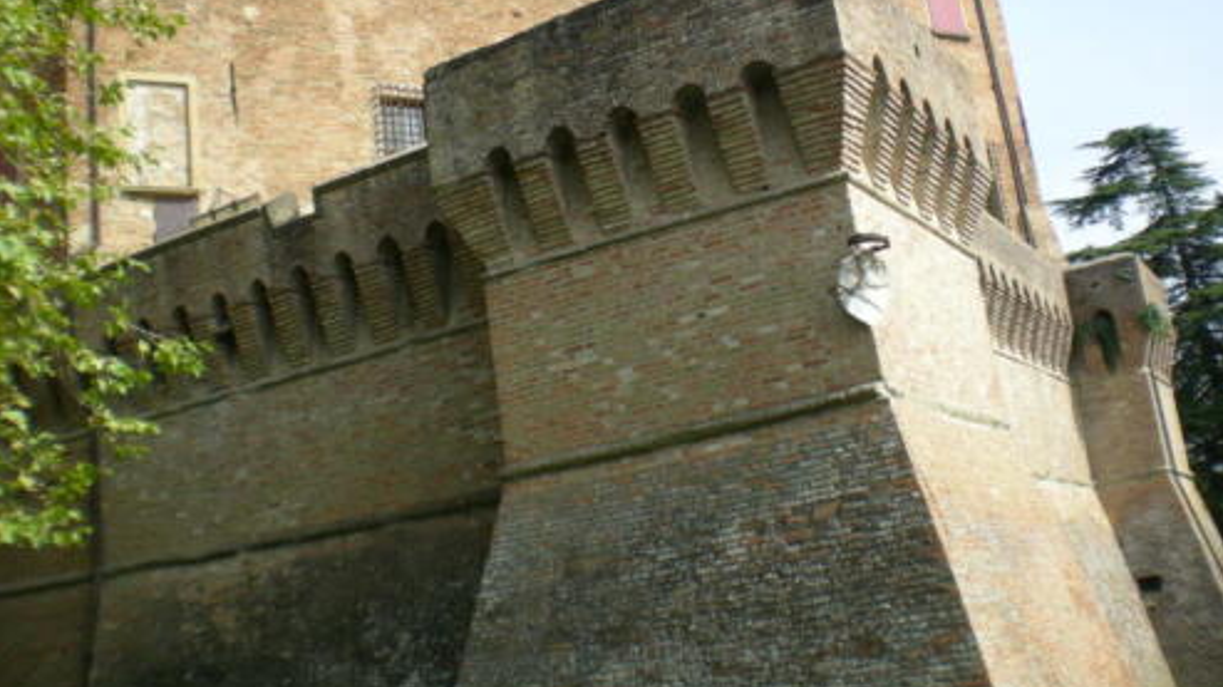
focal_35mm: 42
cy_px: 254
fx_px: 1362
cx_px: 618
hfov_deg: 48.4
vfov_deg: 28.2
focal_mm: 6.3
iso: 50
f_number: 4.6
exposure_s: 1/222
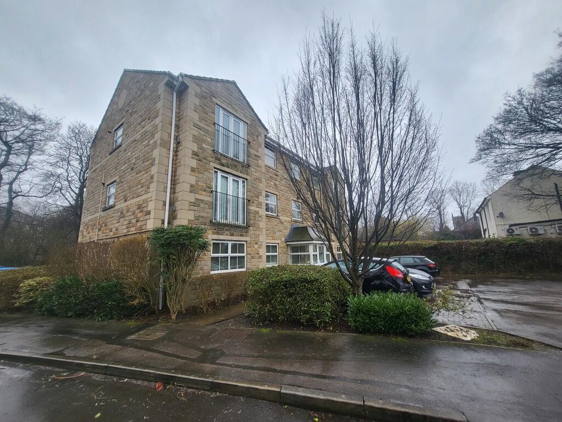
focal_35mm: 13
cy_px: 211
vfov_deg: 89.9
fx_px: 211
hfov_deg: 106.2
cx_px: 281
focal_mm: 1.74
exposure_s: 1/105
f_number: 2.2
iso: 32
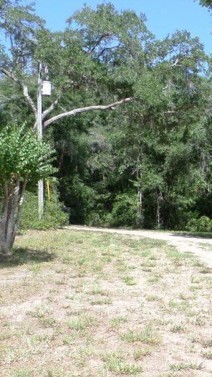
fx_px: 529
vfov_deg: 39.0
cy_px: 221
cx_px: 259
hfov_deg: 21.0
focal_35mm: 53
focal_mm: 4.5
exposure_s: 1/750
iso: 80
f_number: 2.5
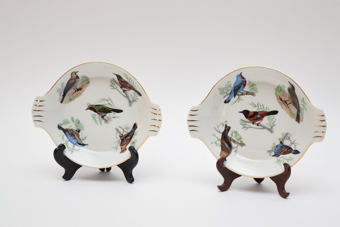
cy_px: 114
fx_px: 737
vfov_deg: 17.5
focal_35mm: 78
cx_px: 170
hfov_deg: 26.0
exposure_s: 1/80
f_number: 5.6
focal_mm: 52
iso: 800
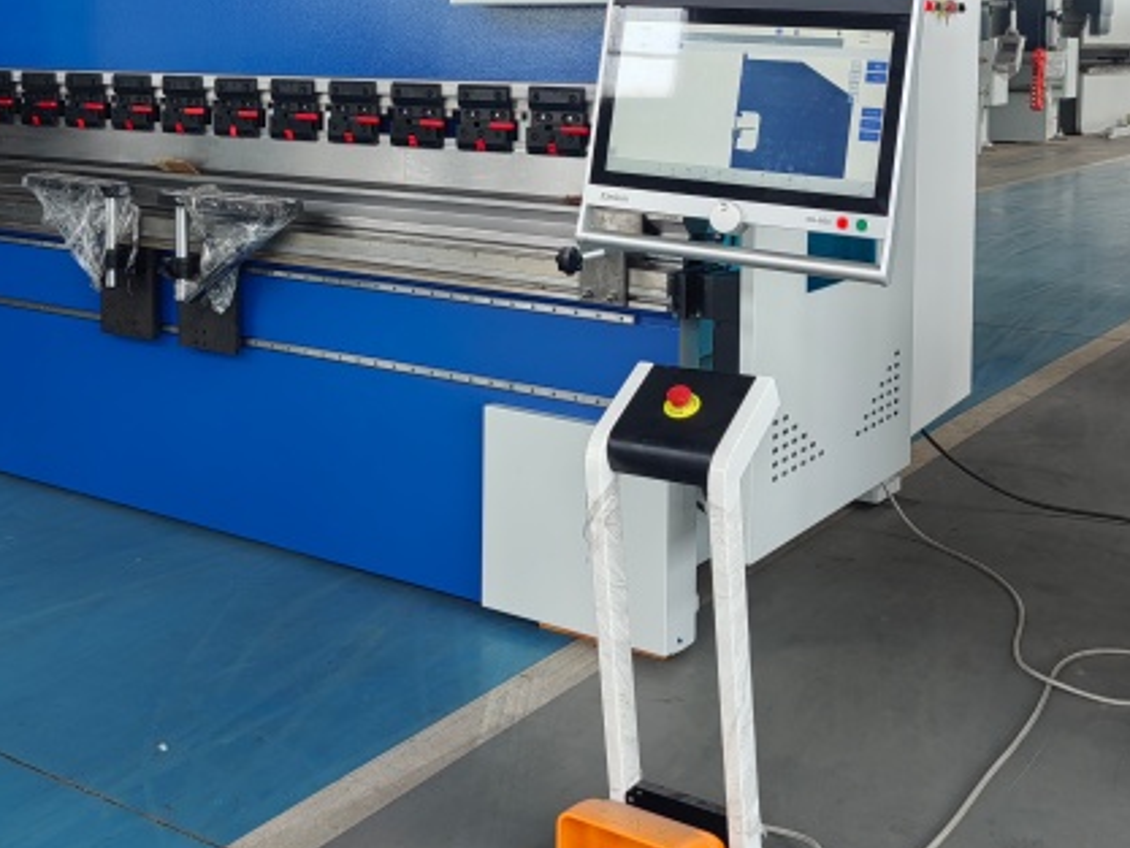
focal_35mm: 46
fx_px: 1502
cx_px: 425
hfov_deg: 40.9
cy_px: 130
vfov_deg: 30.5
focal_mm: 5.52
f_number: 1.9
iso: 50
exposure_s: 1/132
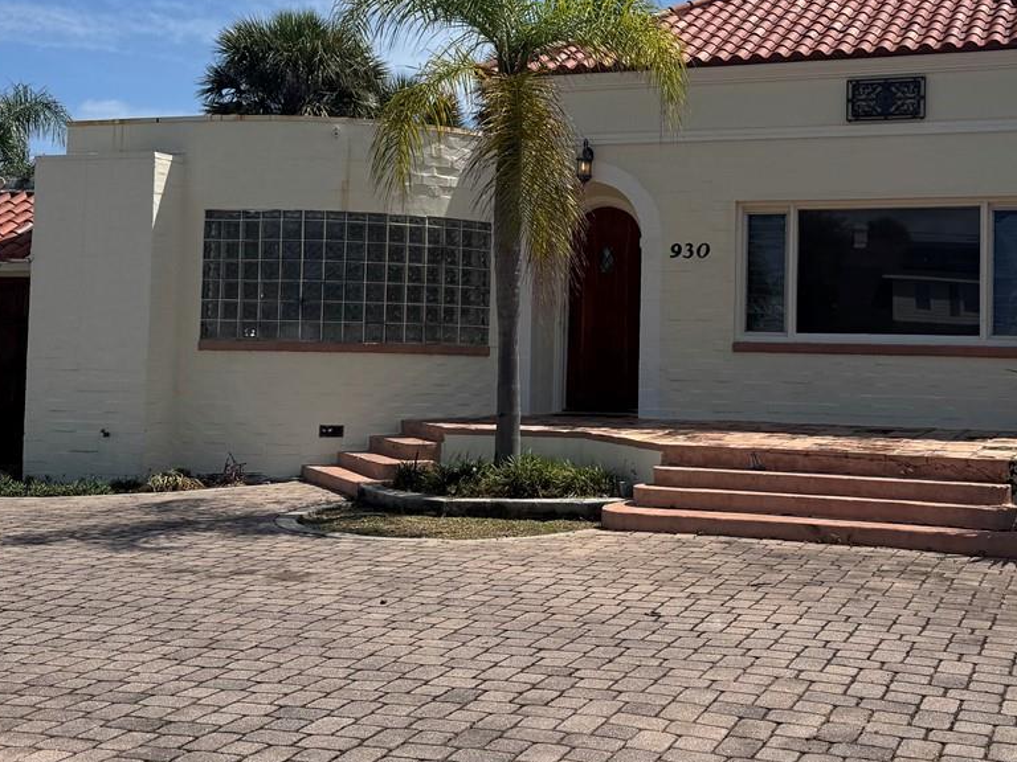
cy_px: 274
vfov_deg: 29.0
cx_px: 596
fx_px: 1469
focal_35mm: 50
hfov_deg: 38.1
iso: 80
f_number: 1.78
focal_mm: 6.76
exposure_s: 1/7092
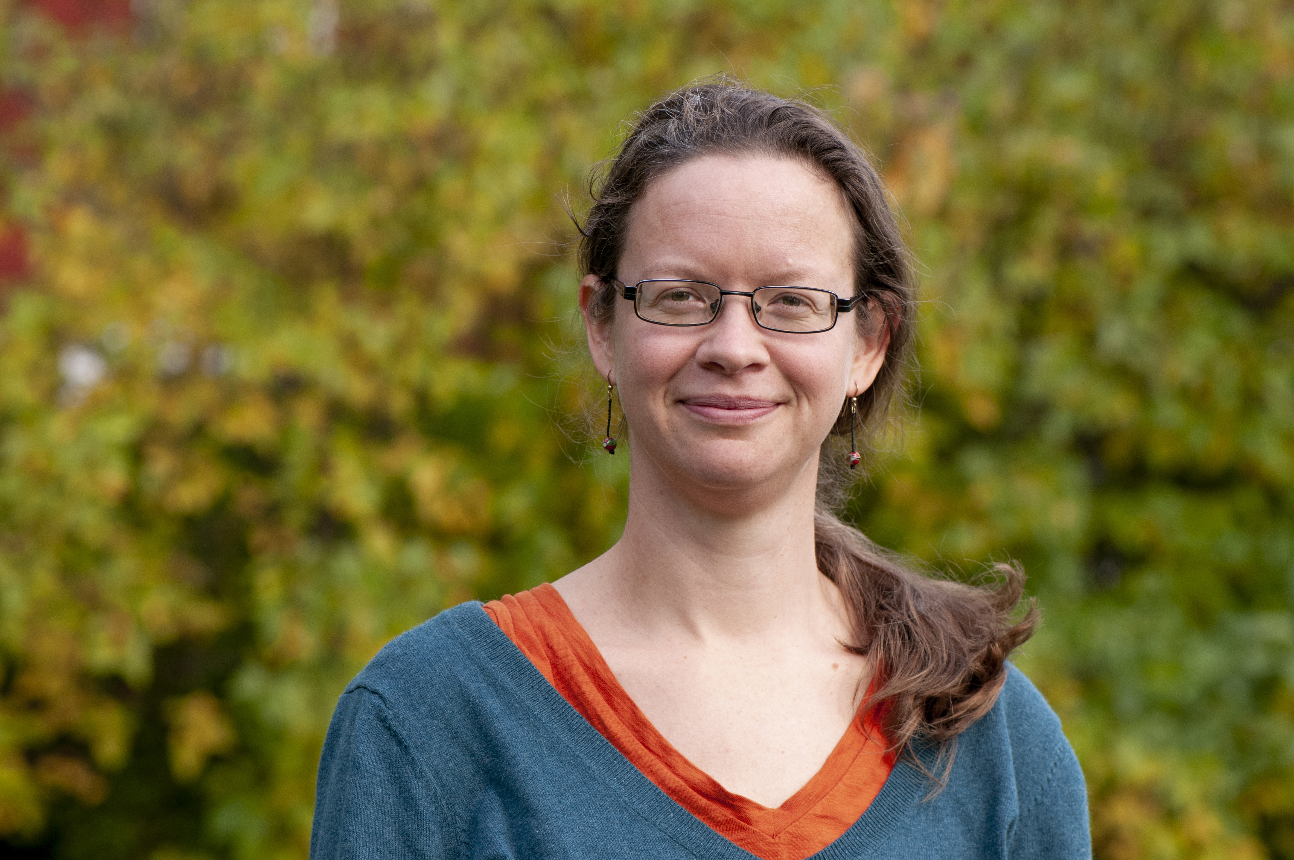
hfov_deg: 13.1
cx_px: 647
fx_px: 5654
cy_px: 430
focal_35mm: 158
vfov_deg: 8.7
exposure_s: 1/320
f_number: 4.5
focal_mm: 105
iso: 320
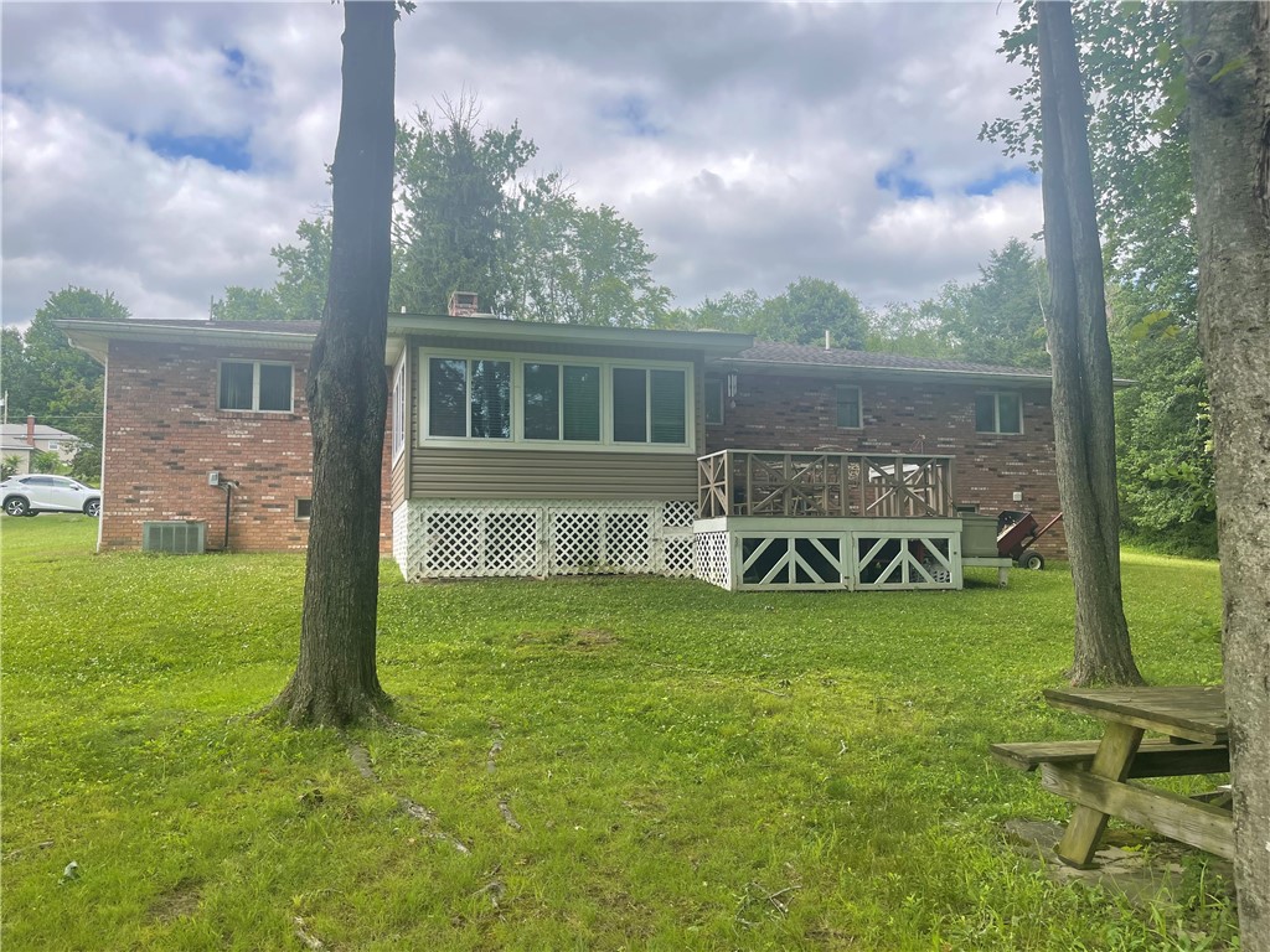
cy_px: 476
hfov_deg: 69.4
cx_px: 635
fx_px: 917
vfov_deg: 54.9
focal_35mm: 25
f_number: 1.6
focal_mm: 5.1
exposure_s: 1/1212
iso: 32
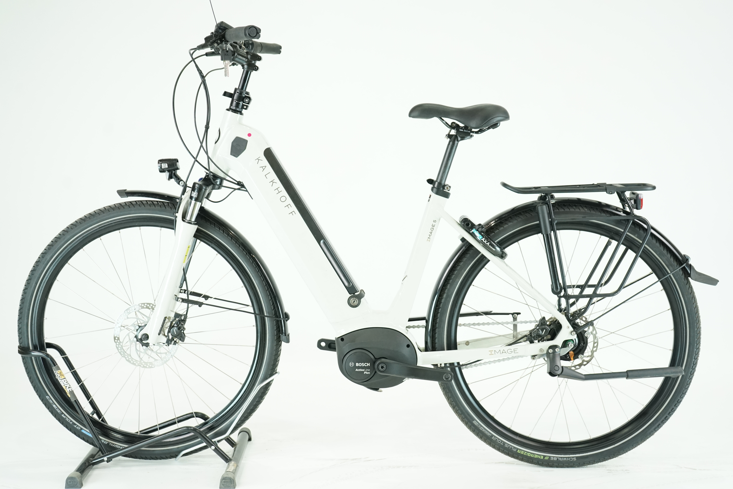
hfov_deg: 41.1
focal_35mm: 48
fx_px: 977
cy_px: 244
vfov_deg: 28.1
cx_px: 366
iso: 2000
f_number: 4.5
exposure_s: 1/200
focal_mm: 48
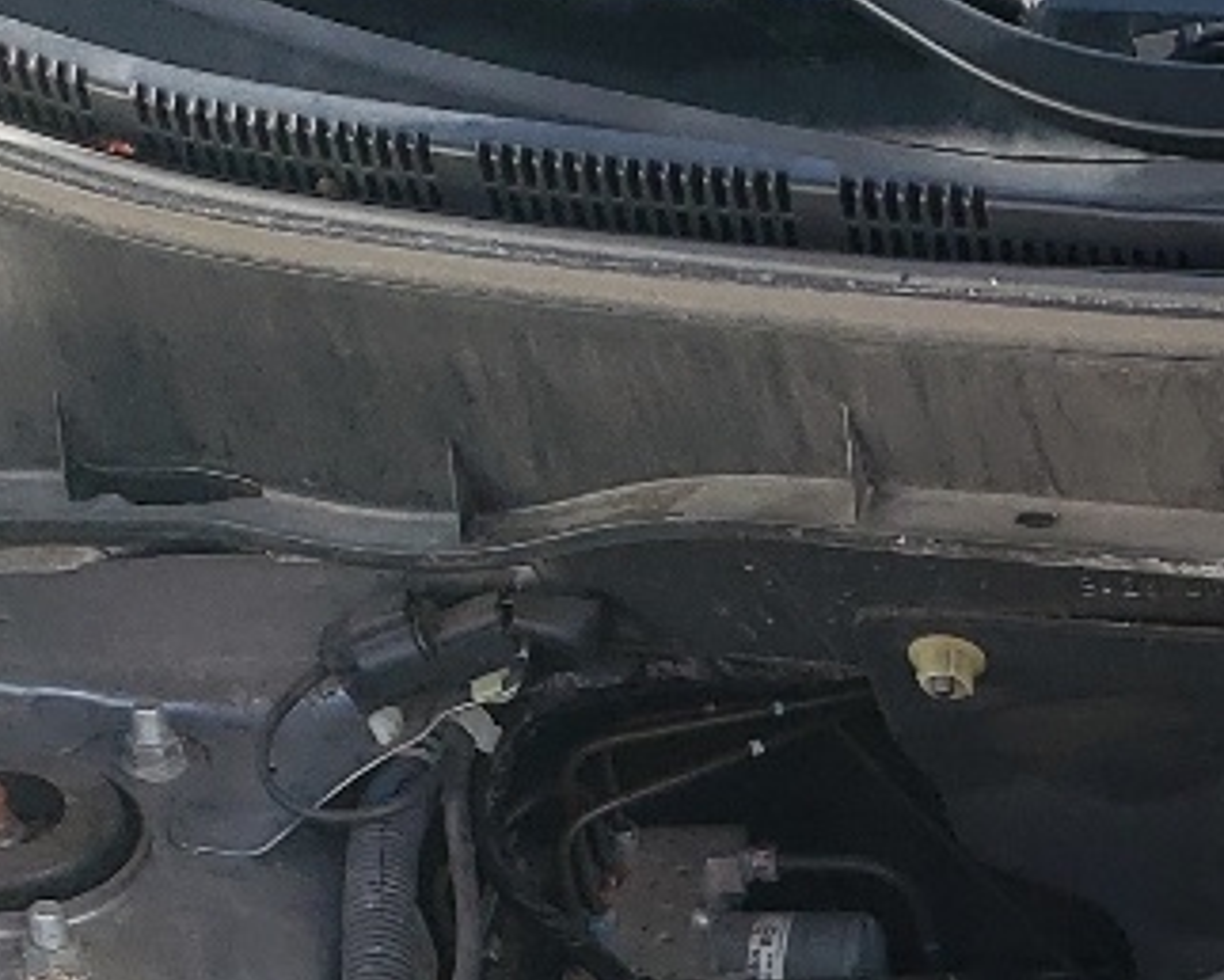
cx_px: 2030
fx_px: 4567
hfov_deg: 14.0
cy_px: 1683
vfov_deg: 11.5
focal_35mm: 126
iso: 50
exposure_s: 1/588
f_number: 1.5
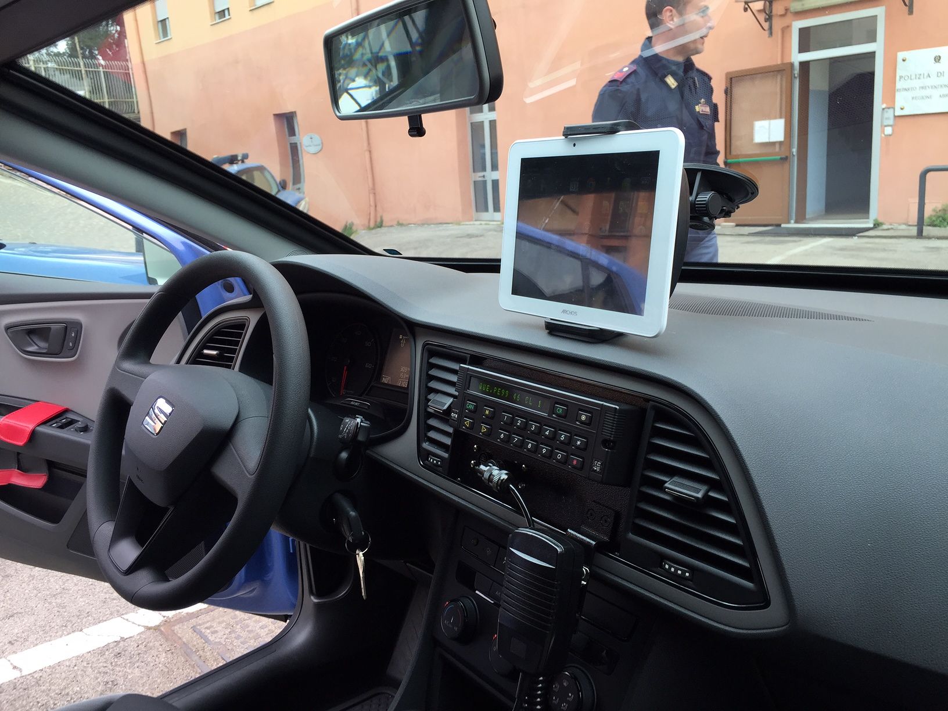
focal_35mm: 29
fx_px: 794
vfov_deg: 48.2
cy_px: 356
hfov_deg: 61.7
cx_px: 474
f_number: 2.2
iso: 32
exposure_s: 1/206
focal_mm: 4.15
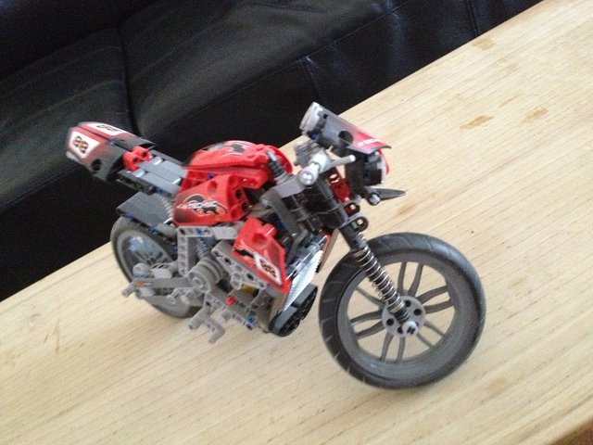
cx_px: 296
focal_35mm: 35
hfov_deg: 52.6
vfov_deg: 40.7
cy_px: 222
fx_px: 600
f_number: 2.4
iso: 800
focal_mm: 4.28
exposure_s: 1/15
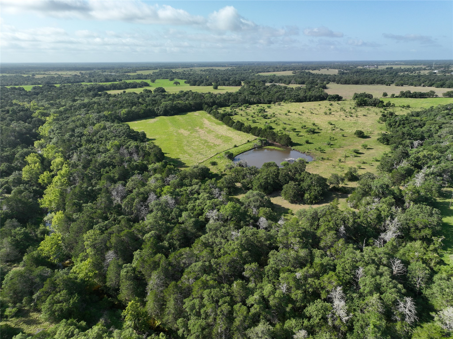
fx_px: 314
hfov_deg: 71.6
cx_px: 226
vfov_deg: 56.8
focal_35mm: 24
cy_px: 170
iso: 120
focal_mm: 12.29
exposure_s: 1/1600
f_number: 2.8
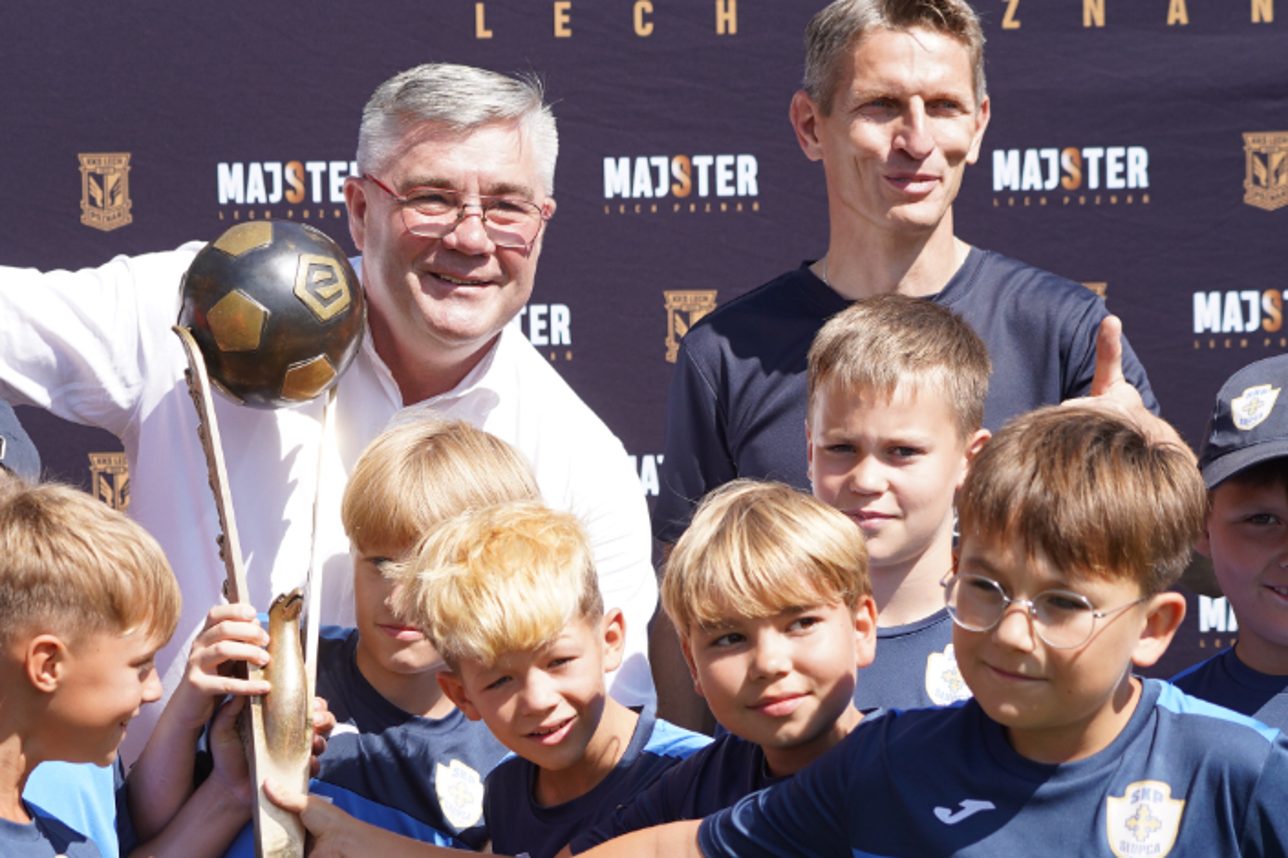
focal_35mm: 109
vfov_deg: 12.5
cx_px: 521
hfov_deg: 18.7
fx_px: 3899
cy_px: 700
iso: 100
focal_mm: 59
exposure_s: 1/640
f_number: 4
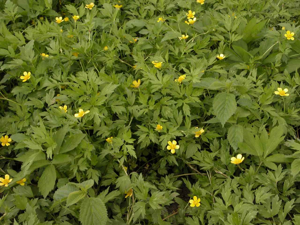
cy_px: 112
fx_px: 719
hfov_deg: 23.6
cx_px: 150
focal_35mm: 83
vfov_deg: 17.8
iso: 100
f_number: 7.8
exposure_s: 1/49.9
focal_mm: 21
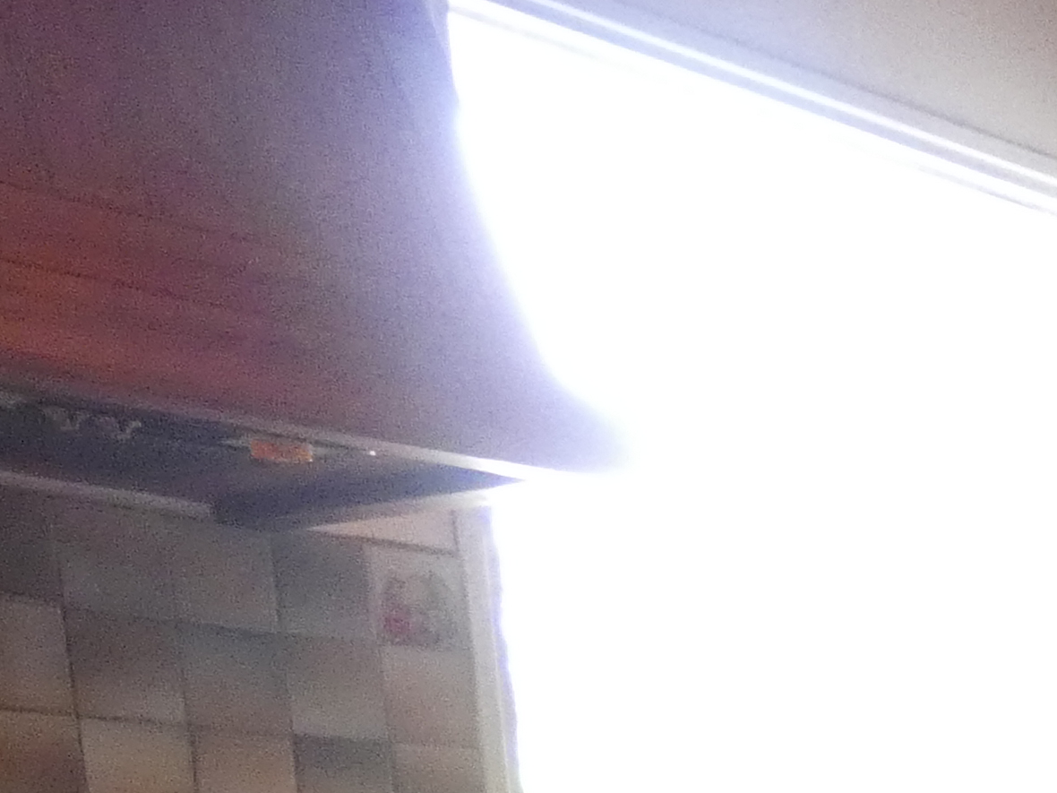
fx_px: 2534
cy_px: 1473
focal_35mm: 83
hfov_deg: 18.0
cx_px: 1981
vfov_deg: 15.1
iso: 500
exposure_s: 1/60
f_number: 2.8
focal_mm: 3.6
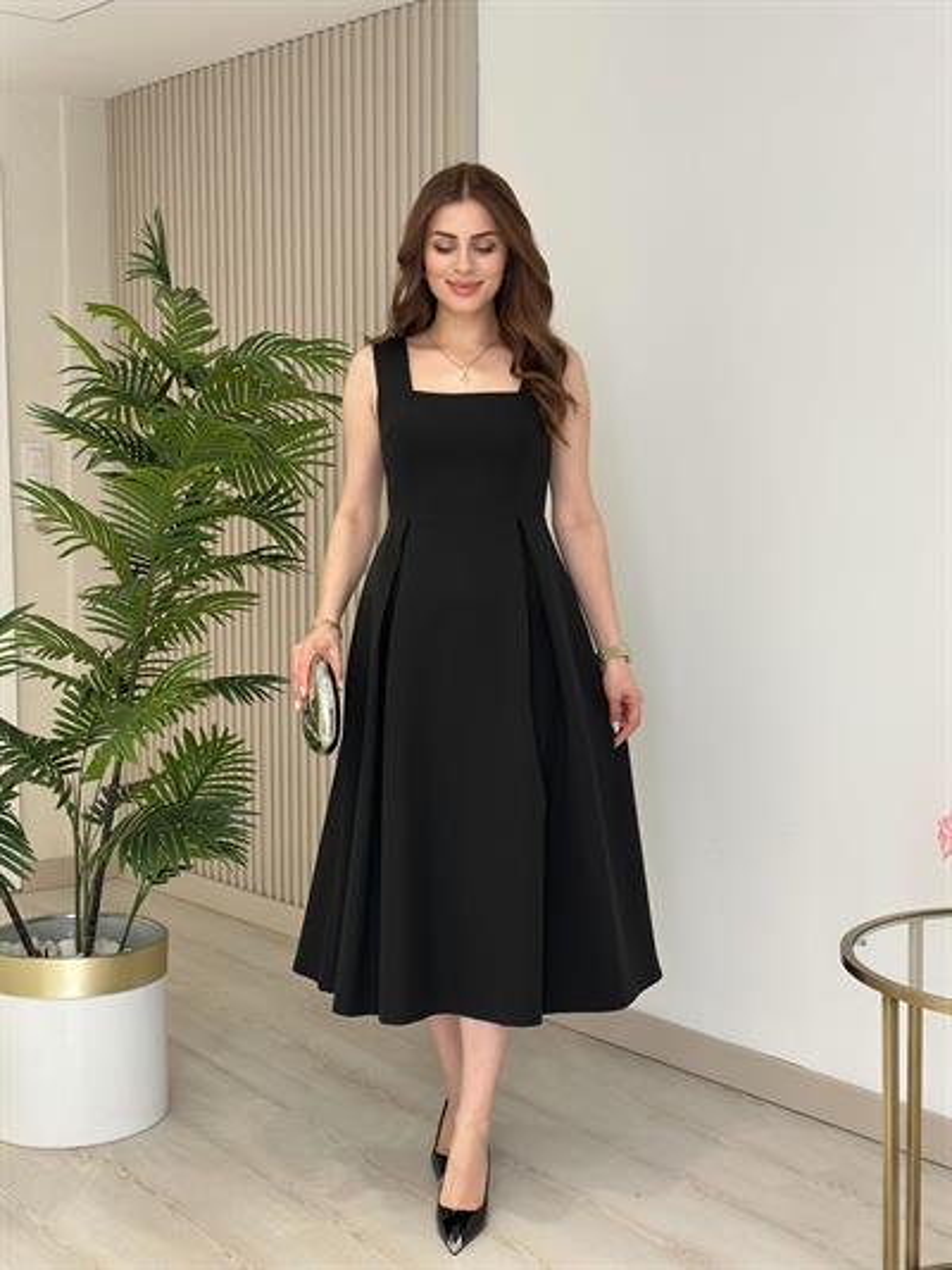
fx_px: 1759
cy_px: 635
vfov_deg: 39.6
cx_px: 476
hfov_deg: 30.3
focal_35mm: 48
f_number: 1.78
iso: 80
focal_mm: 6.86
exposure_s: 1/371
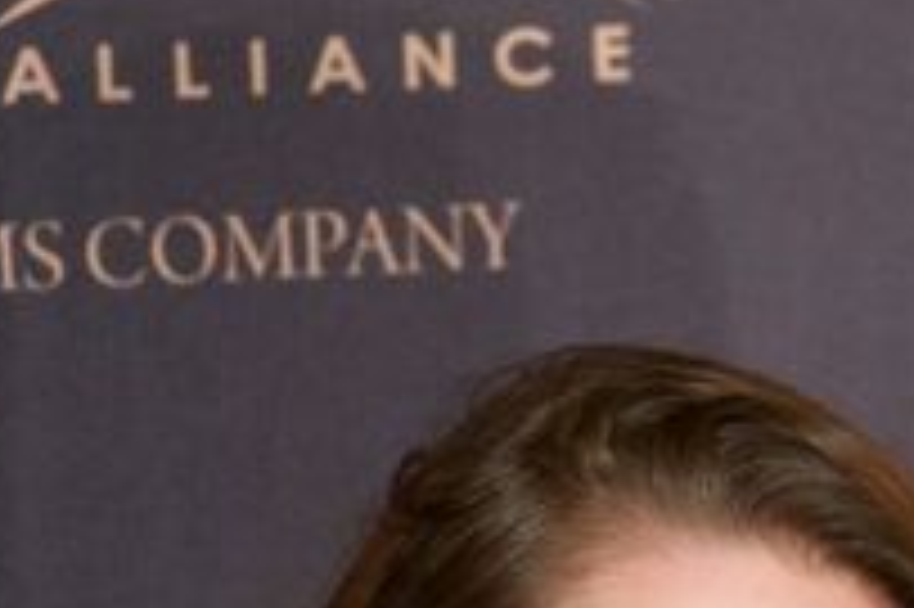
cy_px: 545
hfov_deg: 3.6
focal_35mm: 571
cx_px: 1238
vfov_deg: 2.4
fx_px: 14485
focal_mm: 200
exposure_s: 1/250
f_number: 4.5
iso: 2000
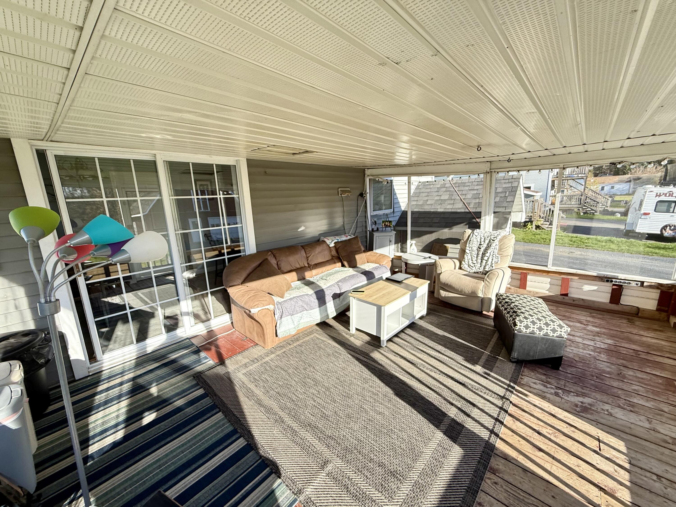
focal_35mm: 14
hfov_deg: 102.1
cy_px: 254
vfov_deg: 85.7
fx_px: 273
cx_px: 338
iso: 64
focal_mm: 2.22
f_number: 2.2
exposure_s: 1/270
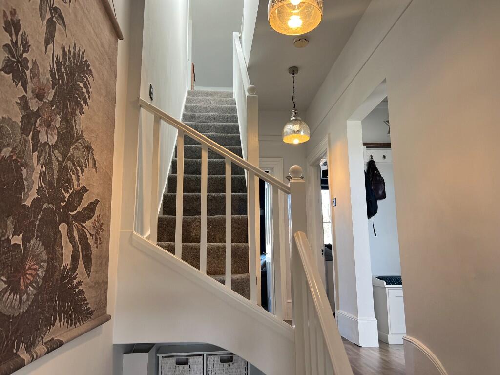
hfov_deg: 67.3
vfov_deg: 53.1
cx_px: 250
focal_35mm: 26
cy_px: 188
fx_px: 376
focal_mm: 5.7
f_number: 1.5
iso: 50
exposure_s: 1/100
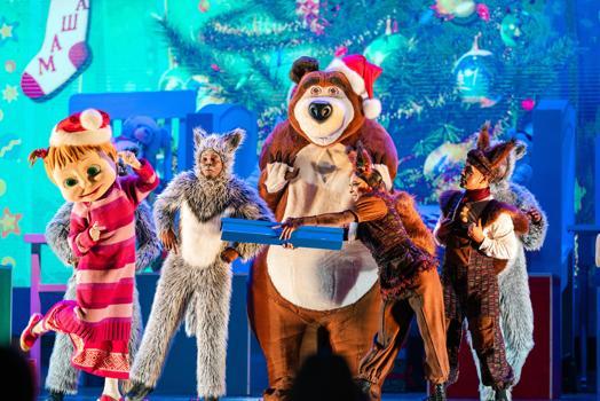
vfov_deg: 9.7
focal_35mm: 141
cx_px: 300
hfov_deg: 14.5
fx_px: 2351
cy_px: 200
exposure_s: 1/400
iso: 1000
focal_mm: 141
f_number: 3.2
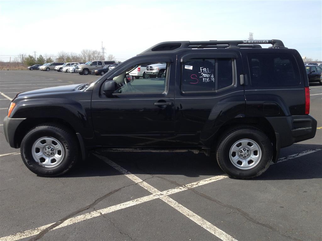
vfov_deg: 42.9
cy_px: 120
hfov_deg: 55.4
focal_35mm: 33
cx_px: 161
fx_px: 307
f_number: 2.4
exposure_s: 1/935
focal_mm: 4.13
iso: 50
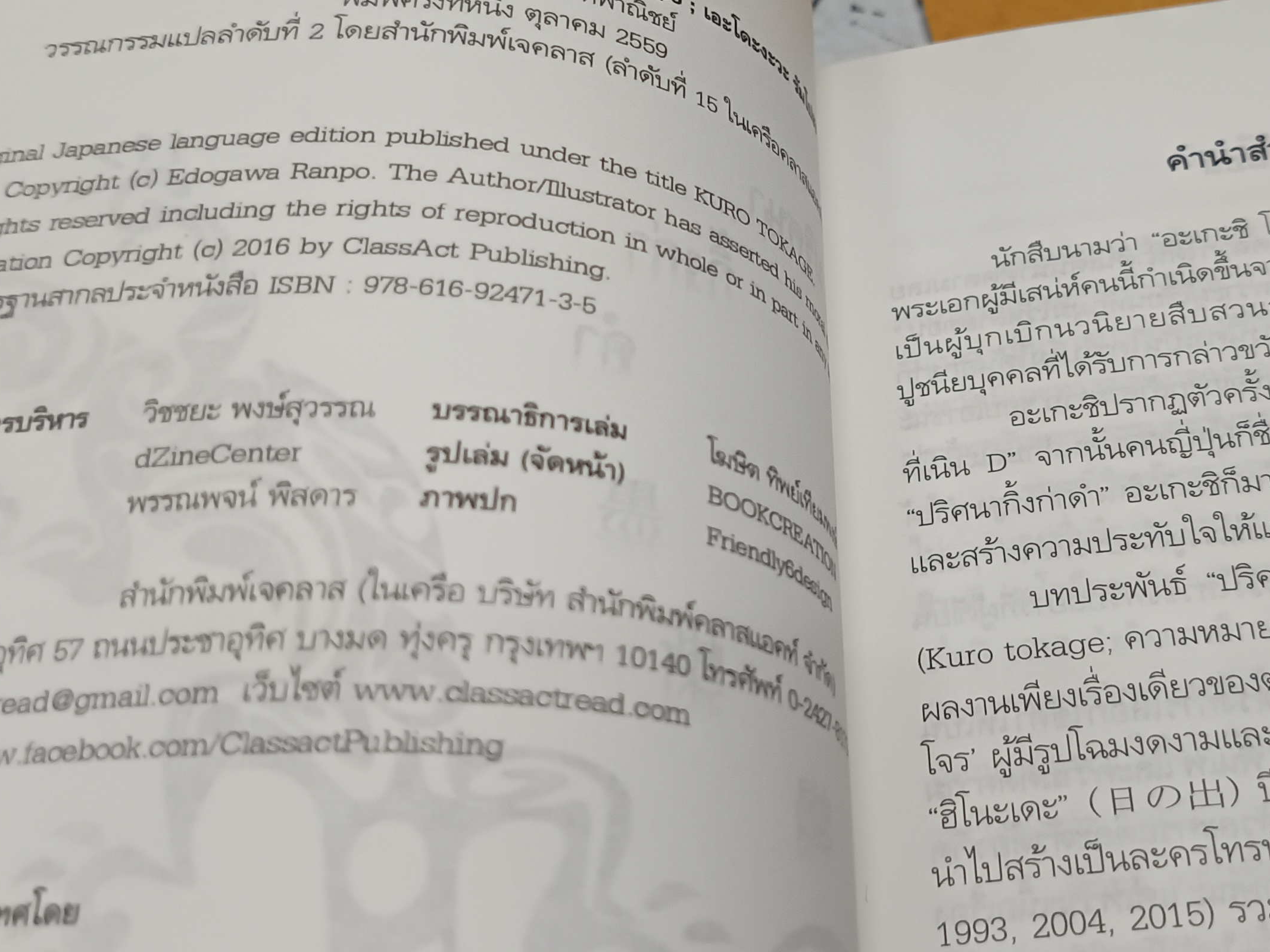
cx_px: 801
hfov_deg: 41.7
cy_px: 350
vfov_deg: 32.0
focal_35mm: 45
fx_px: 1651
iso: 1028
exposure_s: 1/50
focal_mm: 5.31
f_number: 1.7
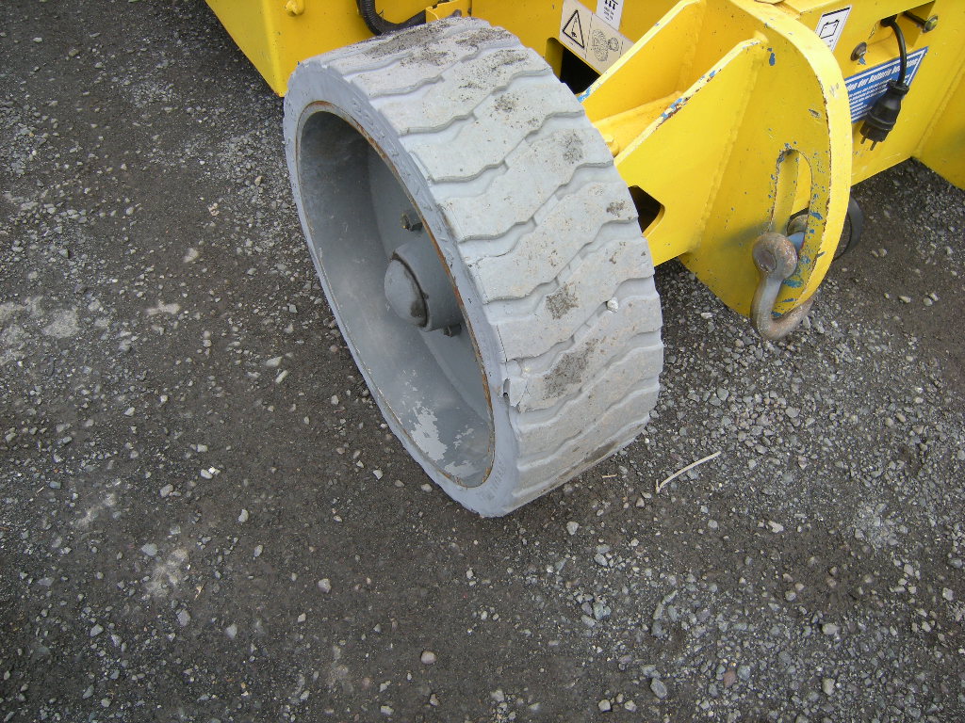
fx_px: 781
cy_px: 362
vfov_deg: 49.7
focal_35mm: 28
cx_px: 482
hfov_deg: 63.4
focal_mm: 4.7
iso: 64
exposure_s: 1/393
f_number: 2.8
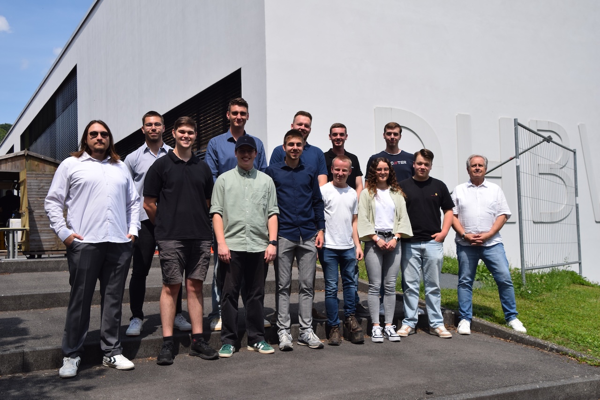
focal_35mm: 42
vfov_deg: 31.9
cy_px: 200
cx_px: 300
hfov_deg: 46.4
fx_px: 700
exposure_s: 1/400
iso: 200
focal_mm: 28
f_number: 10
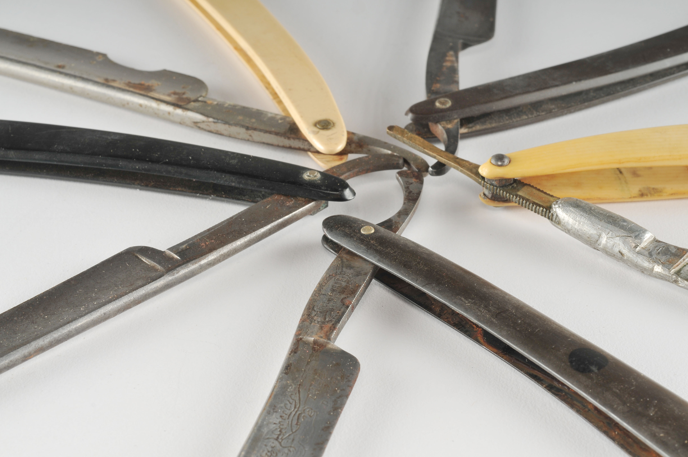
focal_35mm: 90
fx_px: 1718
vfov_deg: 15.2
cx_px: 344
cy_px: 228
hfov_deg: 22.6
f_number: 18
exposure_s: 1/250
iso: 100
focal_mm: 60
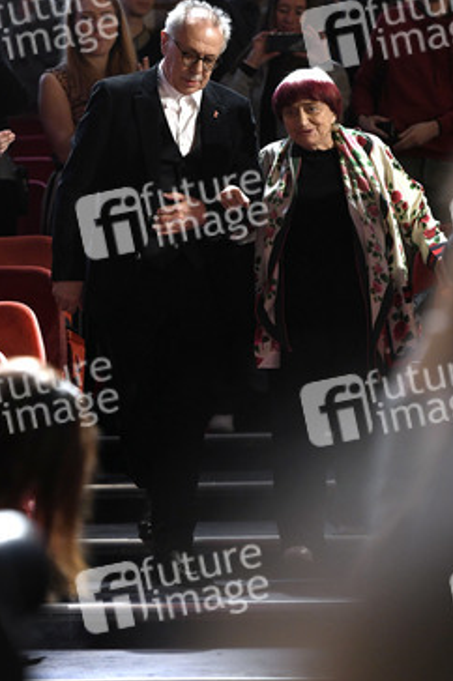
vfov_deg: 14.4
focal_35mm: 143
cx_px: 226
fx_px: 2704
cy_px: 309
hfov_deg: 9.6
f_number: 3.5
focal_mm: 130
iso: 3200
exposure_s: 1/200
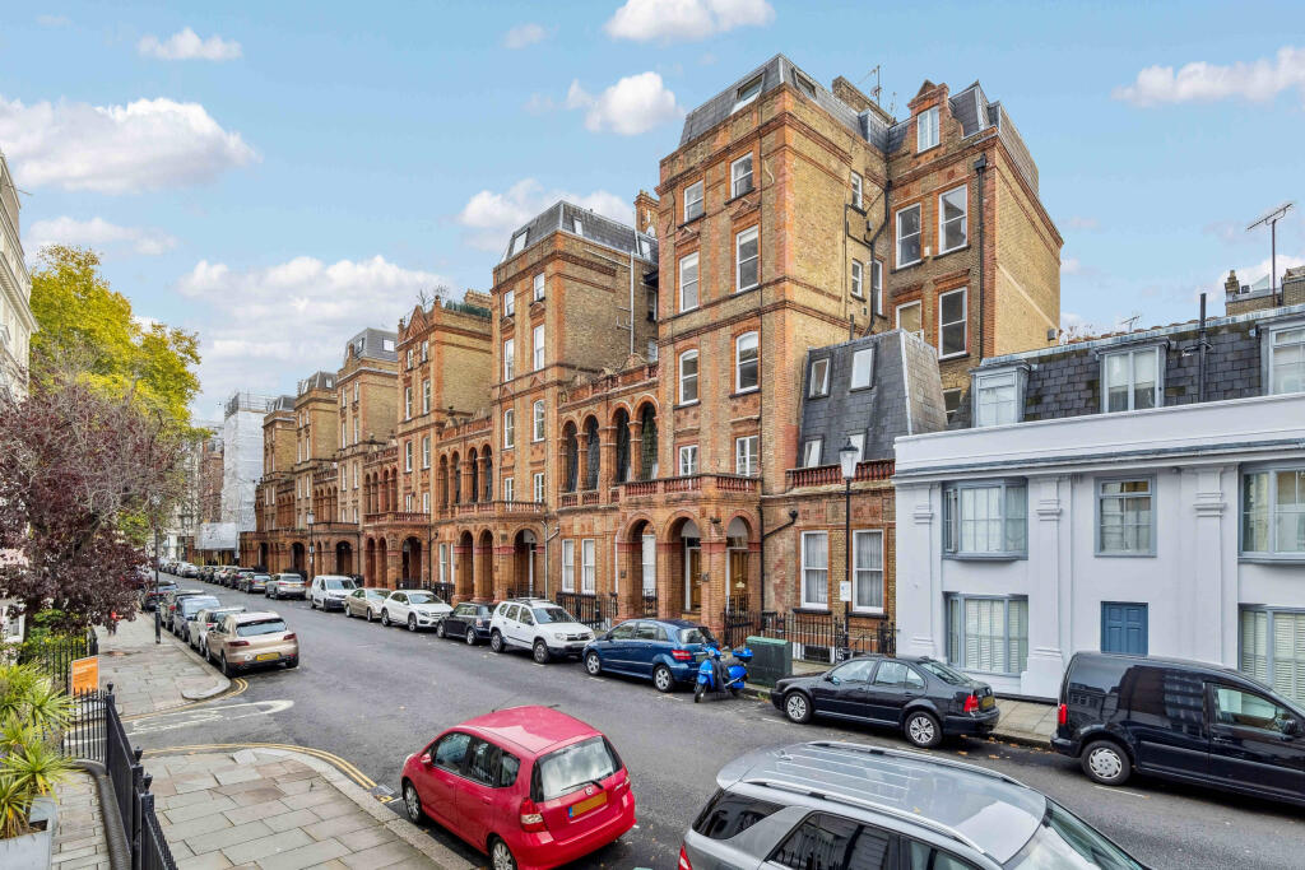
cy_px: 435
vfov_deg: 73.8
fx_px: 580
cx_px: 652
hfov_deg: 96.7
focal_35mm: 16
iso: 1000
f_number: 11
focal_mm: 16
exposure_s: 1/320
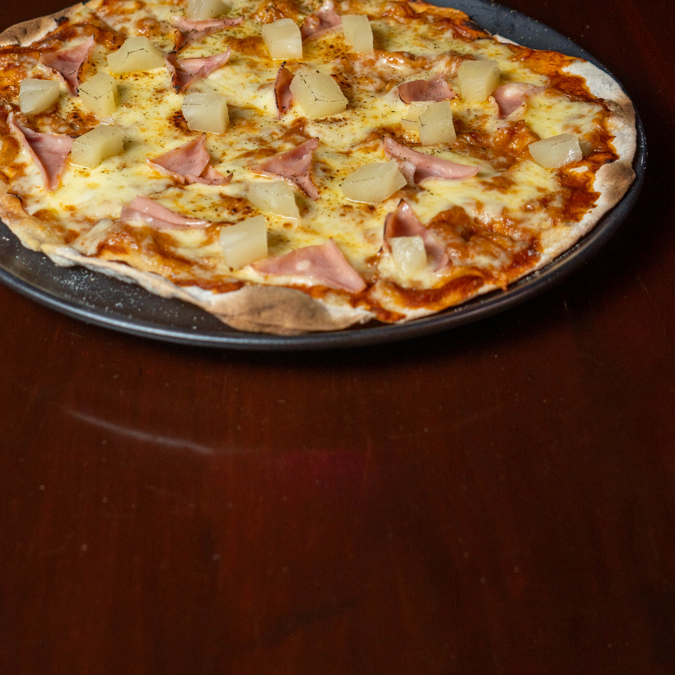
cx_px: 290
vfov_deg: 24.5
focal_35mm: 69
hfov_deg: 25.0
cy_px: 110
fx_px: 1522
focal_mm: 28
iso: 125
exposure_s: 1/200
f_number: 4.5
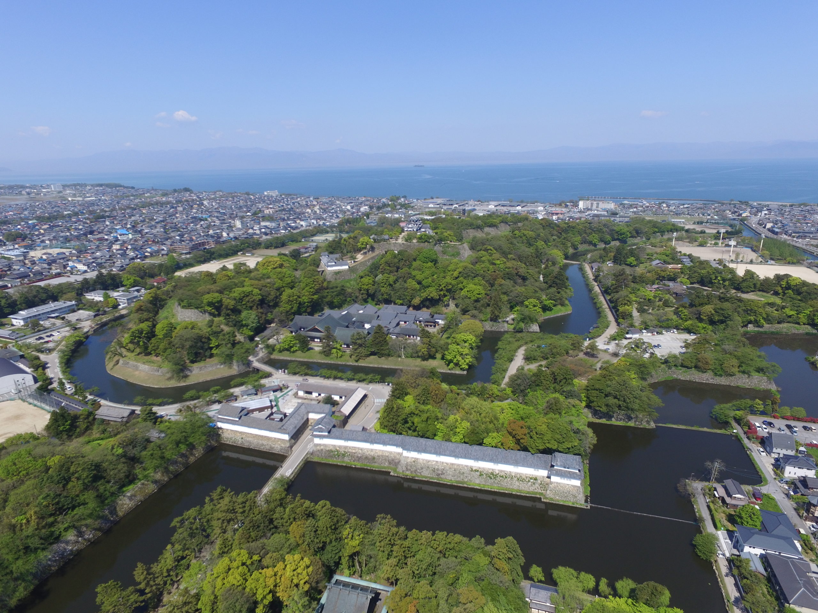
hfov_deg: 81.7
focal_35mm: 20
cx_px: 409
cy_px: 306
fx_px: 473
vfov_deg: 66.0
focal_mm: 3.61
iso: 100
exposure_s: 1/1035
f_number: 2.8
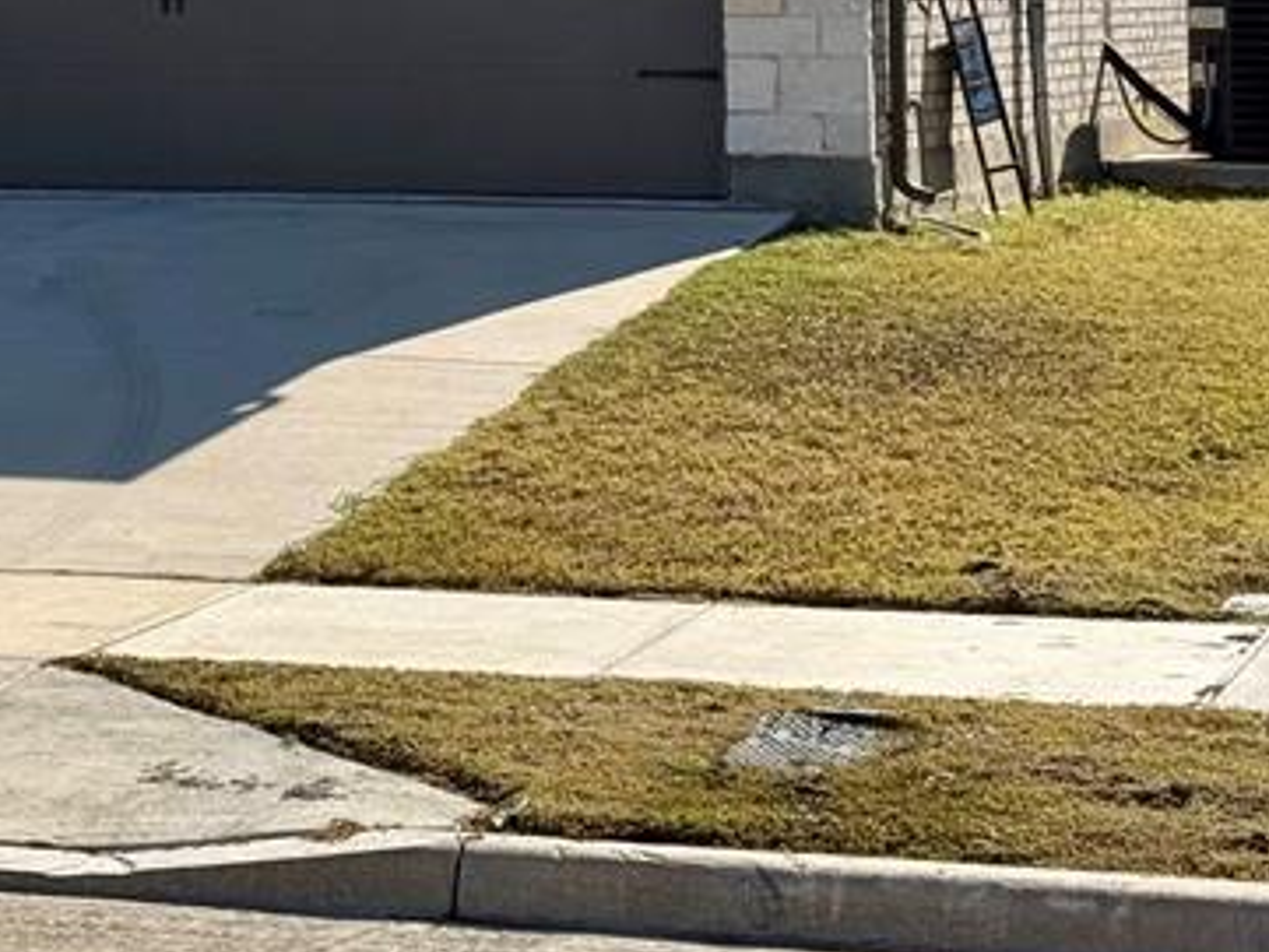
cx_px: -172
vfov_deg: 10.7
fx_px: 4987
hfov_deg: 14.1
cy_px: -302
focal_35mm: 136
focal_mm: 6.76
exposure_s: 1/8772
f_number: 1.78
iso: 80
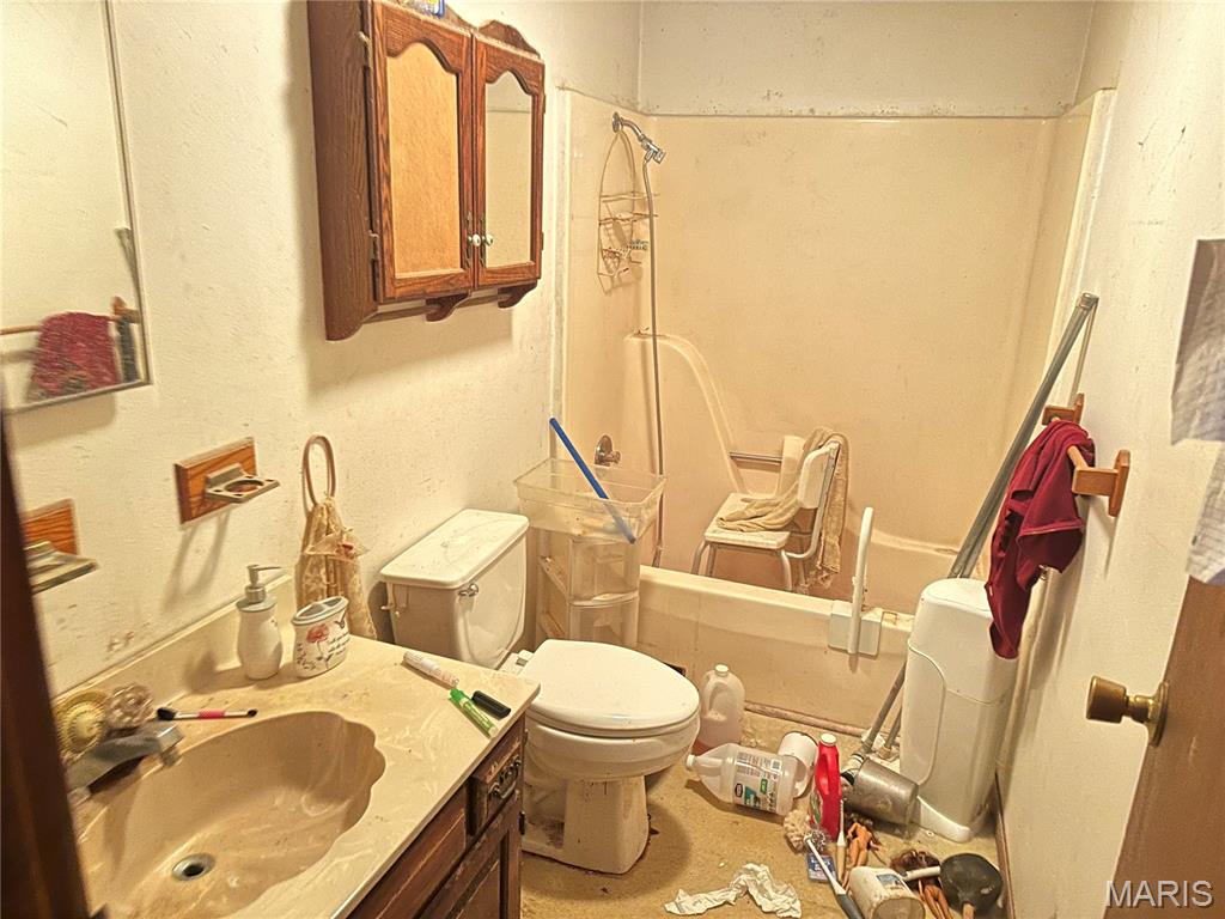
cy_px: 460
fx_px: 849
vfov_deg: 56.8
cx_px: 612
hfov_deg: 71.6
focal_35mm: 24
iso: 2500
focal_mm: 6.86
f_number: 1.78
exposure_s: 1/15
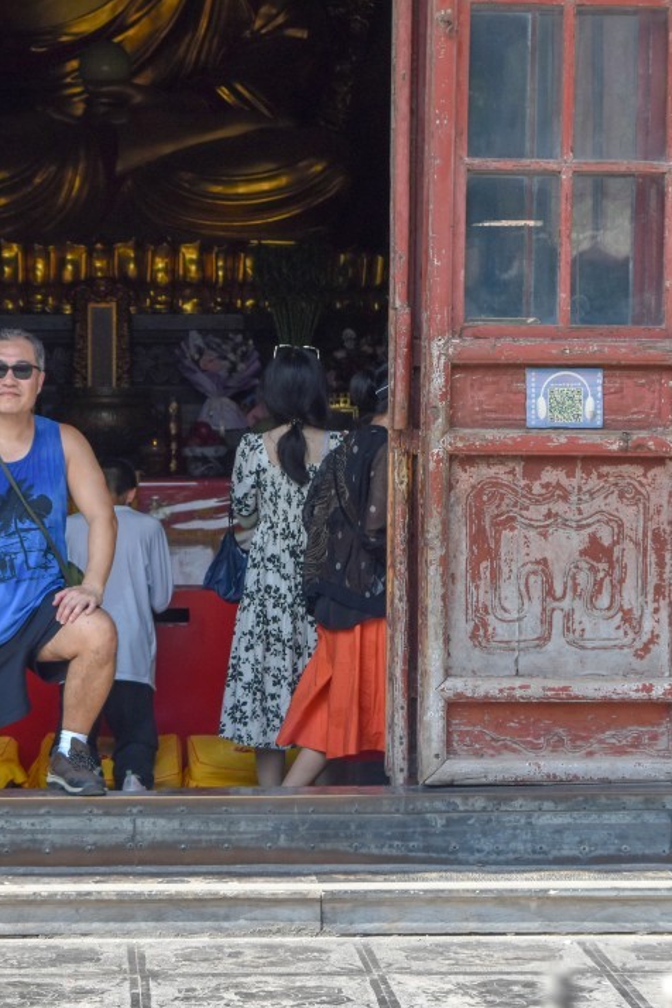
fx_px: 3493
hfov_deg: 10.9
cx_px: 38
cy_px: 505
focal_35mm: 125
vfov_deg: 16.4
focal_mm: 55
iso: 450
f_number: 5.6
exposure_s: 1/1000
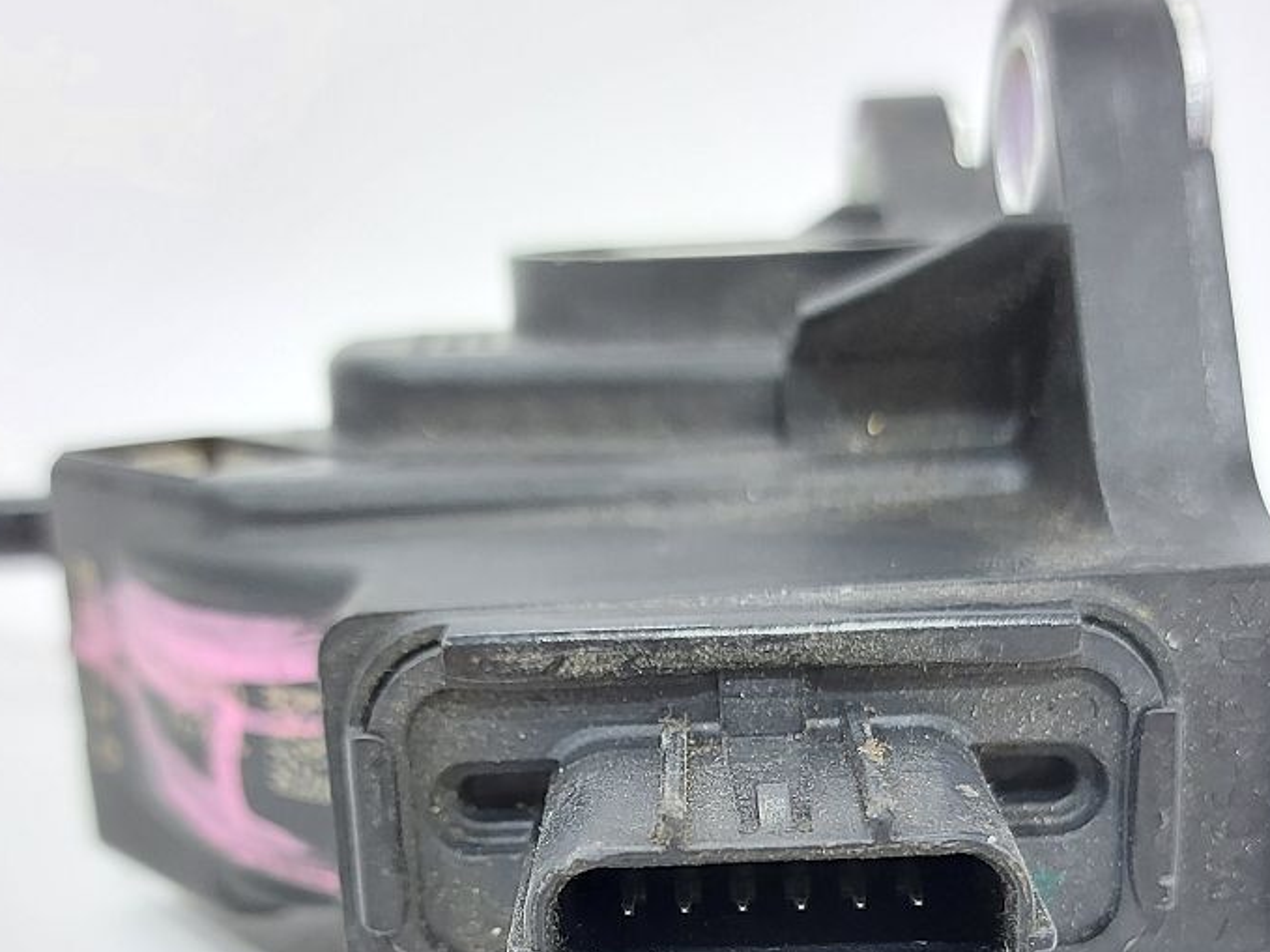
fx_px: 1797
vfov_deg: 28.6
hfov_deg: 38.9
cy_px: 836
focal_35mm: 49
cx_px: 672
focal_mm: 5.23
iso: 250
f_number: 1.8
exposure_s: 1/50
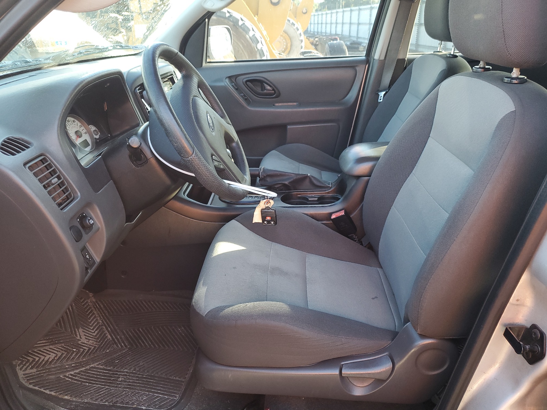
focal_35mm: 26
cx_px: 274
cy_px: 205
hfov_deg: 67.3
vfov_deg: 53.1
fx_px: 411
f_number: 1.5
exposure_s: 1/120
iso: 92
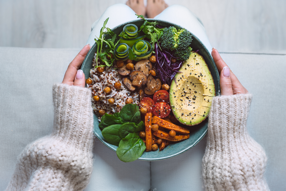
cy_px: 96
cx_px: 143
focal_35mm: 41
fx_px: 326
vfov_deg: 32.6
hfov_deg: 47.4
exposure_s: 1/250
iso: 125
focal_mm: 41
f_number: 5
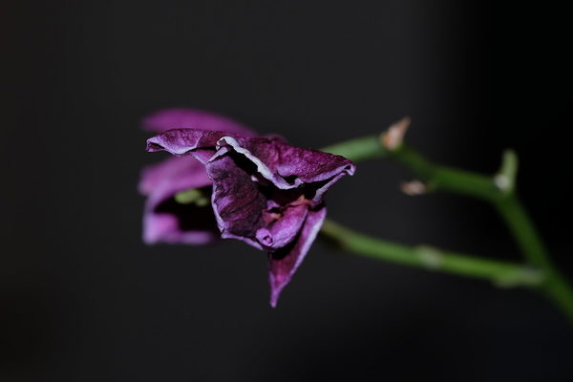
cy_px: 191
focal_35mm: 135
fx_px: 2149
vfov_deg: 10.2
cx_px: 286
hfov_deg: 15.2
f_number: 5.6
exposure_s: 1/60
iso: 200
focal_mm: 90
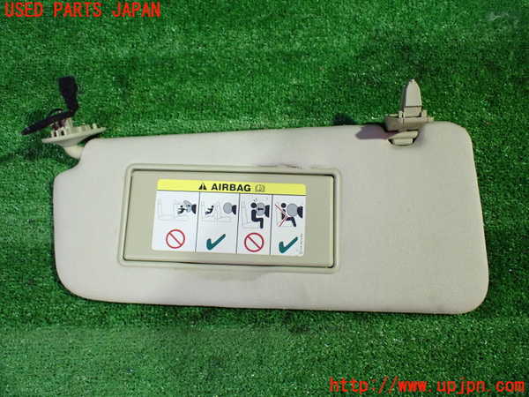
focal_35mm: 30
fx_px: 458
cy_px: 198
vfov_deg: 46.8
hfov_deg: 60.0
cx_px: 264
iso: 800
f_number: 2.3
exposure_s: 1/80
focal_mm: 5.4
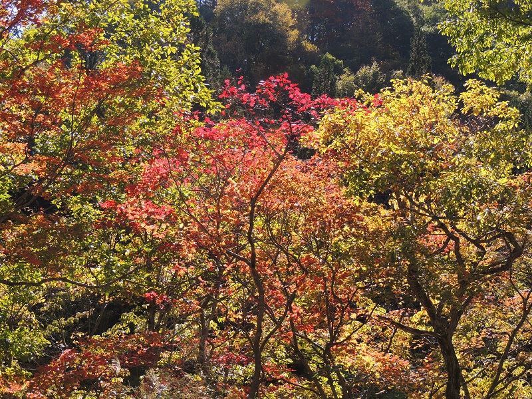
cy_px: 200
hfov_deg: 32.2
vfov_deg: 24.4
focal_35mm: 60
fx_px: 922
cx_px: 266
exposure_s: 1/320
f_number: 3.7
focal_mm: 10.7
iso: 100
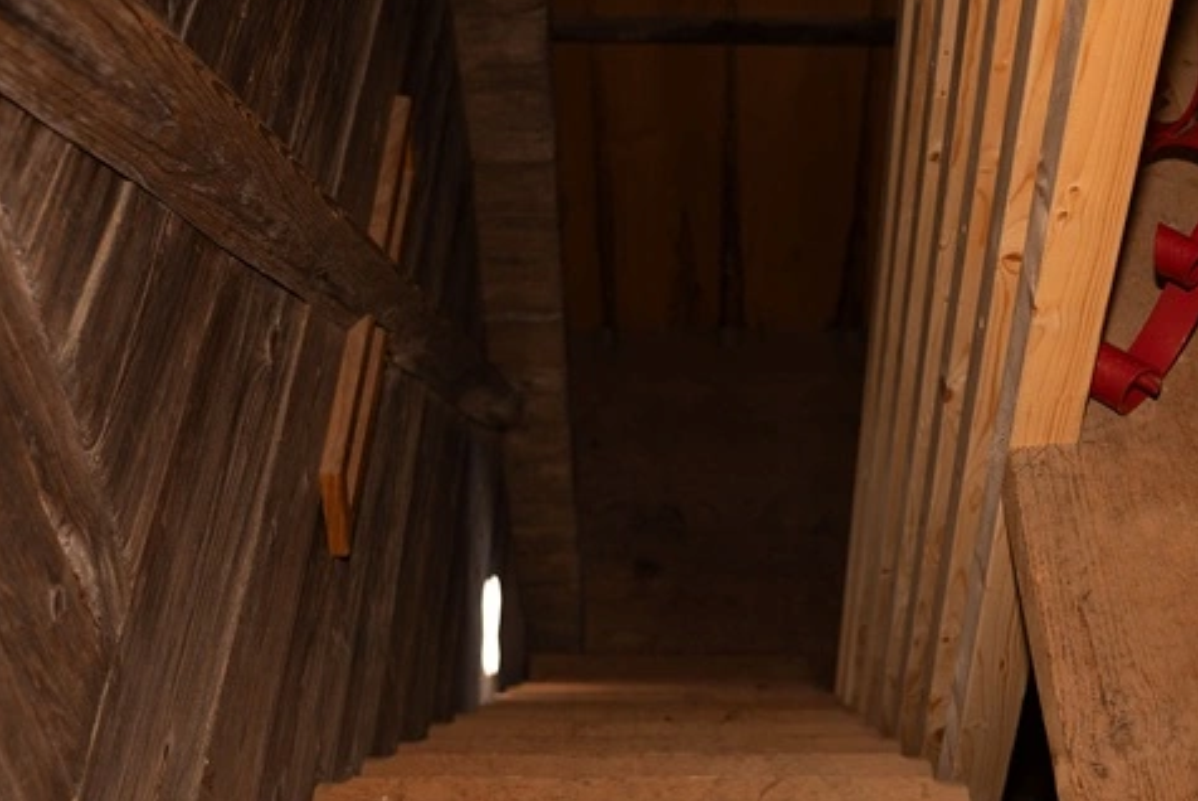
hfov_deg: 39.4
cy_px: 407
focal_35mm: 50
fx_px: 1665
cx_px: 712
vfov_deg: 27.0
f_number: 4
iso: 160
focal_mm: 34
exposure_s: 1/160
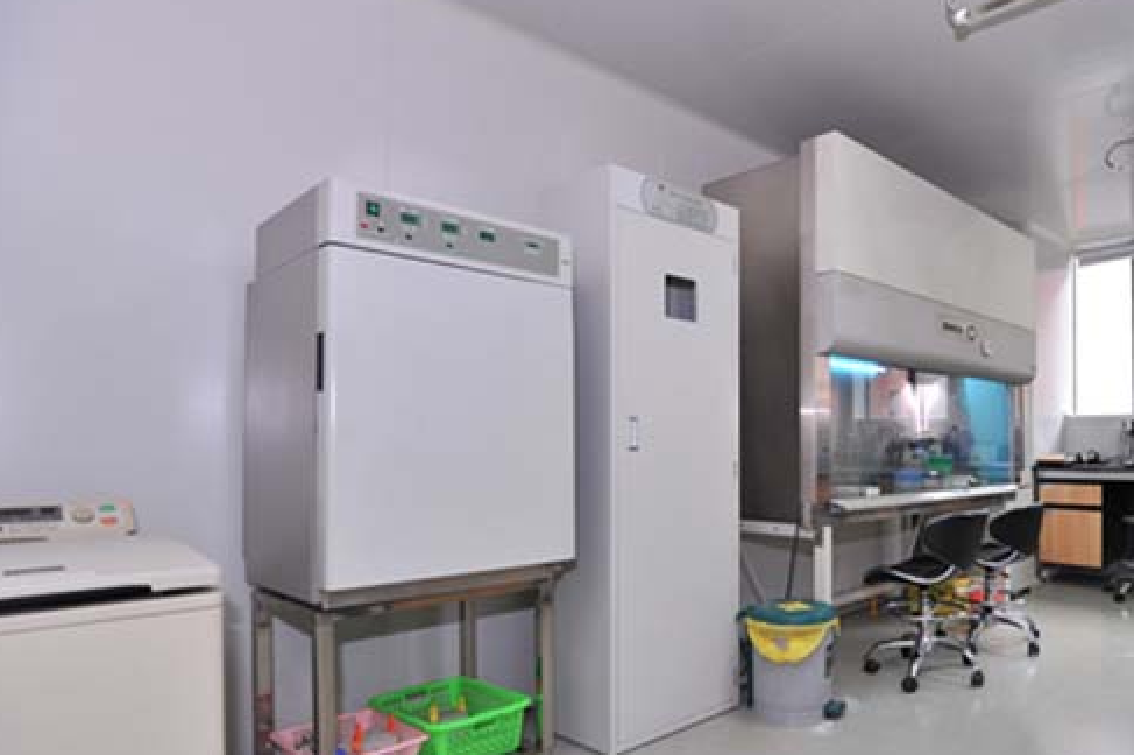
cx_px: 799
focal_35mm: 23
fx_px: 724
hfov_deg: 72.7
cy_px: 436
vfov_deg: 54.8
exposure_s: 1/50
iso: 400
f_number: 5
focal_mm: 16
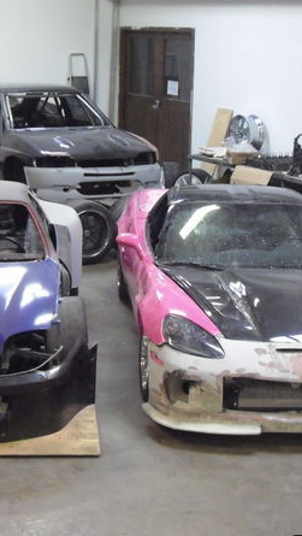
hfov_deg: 16.8
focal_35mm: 72
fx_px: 1023
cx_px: 108
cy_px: 265
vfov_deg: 29.3
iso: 800
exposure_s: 1/30
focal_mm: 7.6
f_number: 3
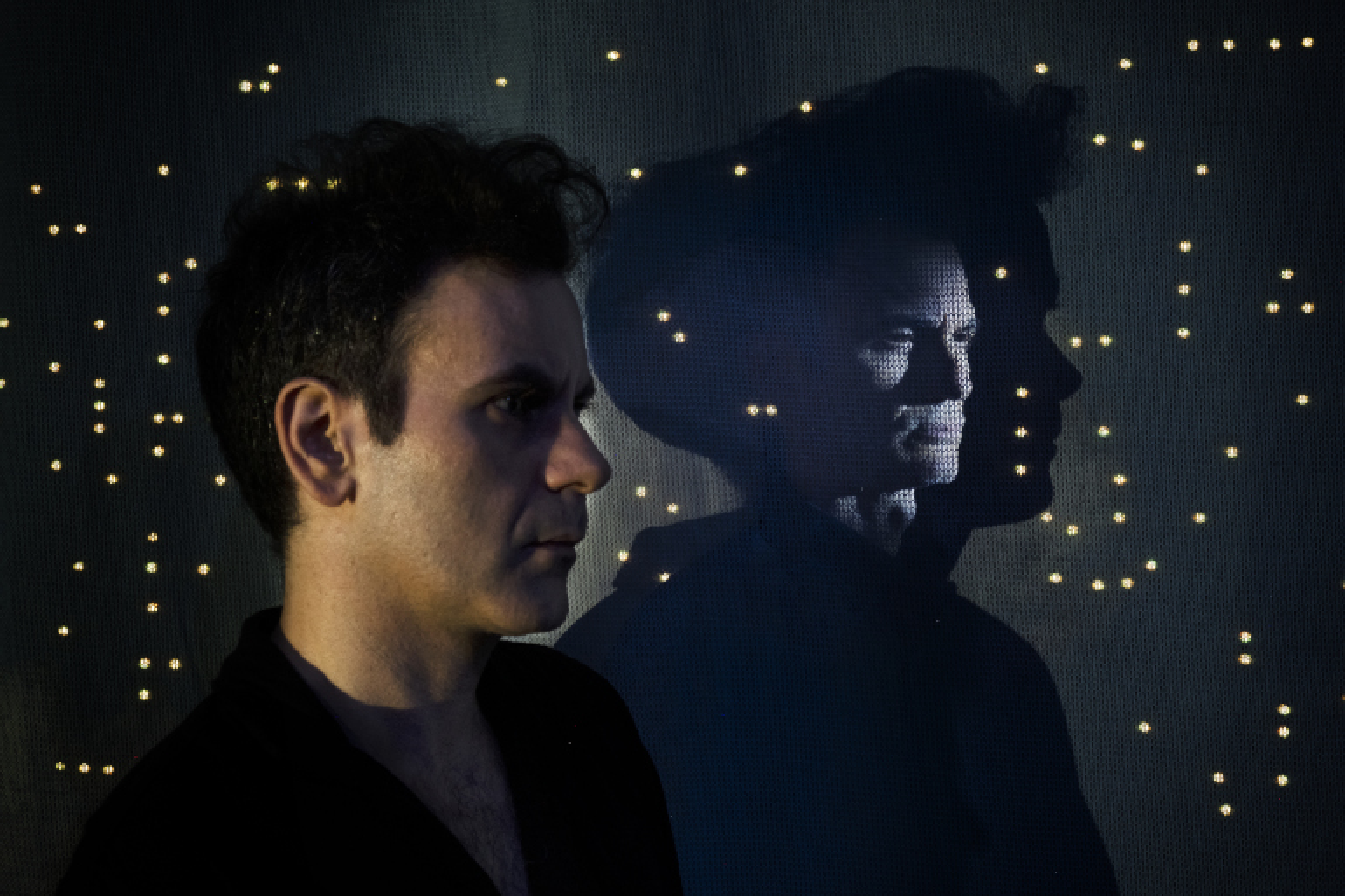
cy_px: 448
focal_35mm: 54
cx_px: 672
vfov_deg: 25.0
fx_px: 2017
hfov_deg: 36.9
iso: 640
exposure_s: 1/100
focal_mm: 35.8
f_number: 5.6
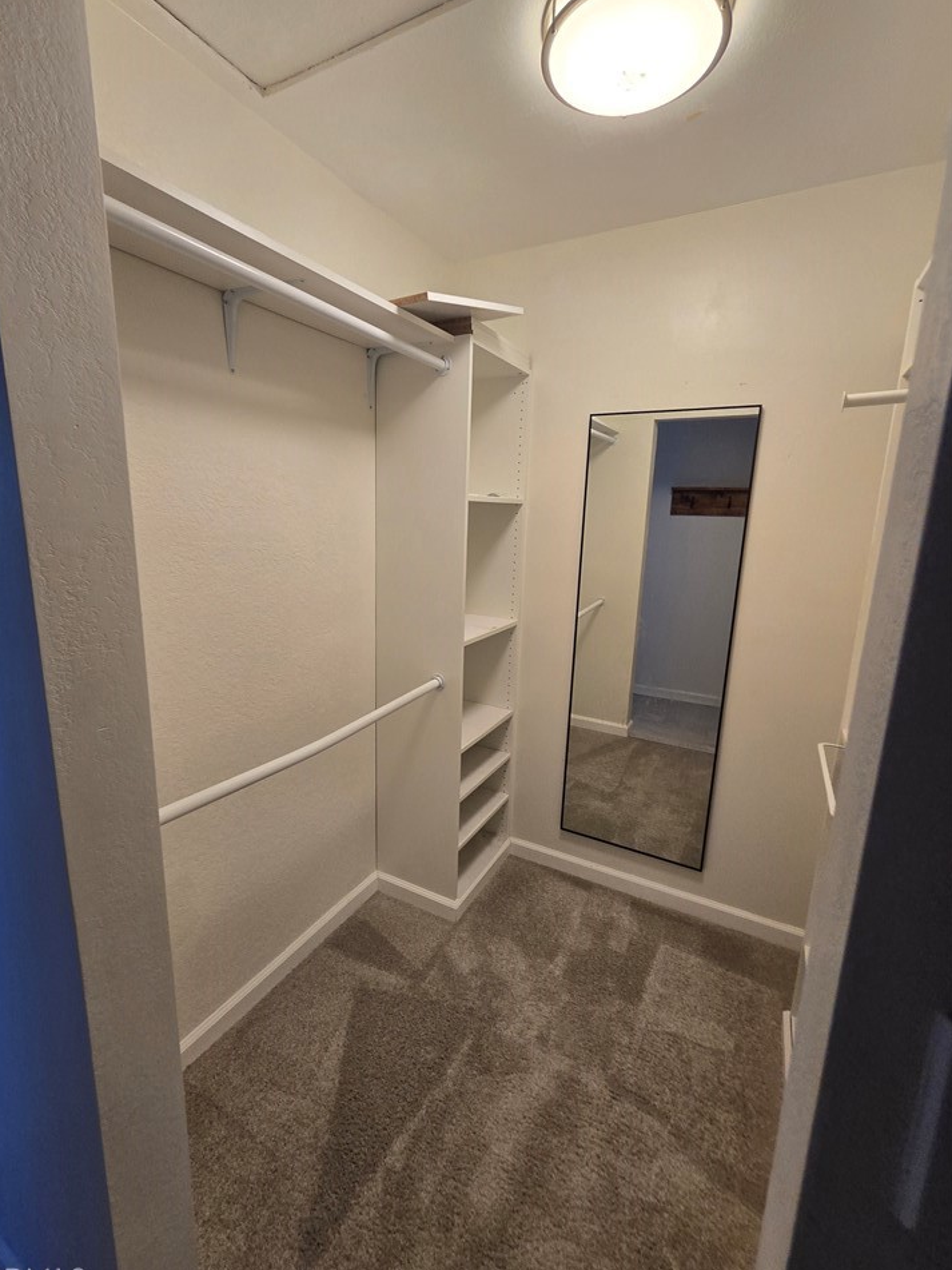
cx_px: 445
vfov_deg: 102.0
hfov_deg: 85.5
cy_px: 616
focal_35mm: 14
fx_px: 513
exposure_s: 1/60
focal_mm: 2.2
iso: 100
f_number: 2.2
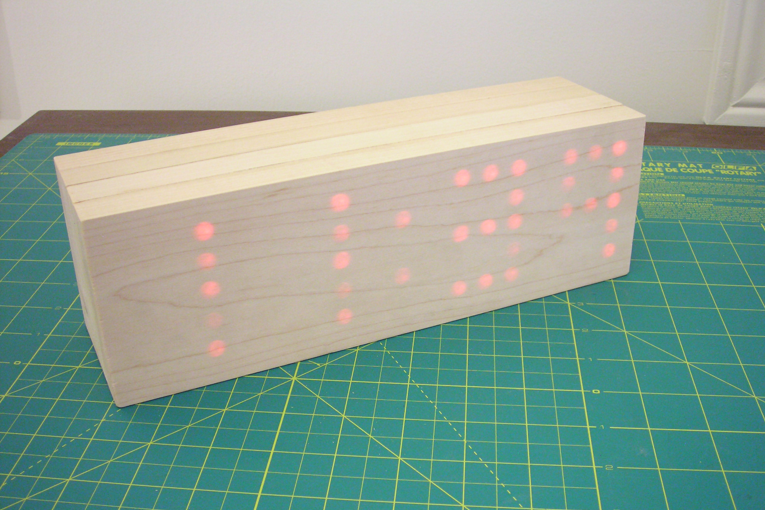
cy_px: 280
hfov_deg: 45.4
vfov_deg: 31.2
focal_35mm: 43
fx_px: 914
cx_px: 384
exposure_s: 1.85
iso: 200
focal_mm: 6.8
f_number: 3.3
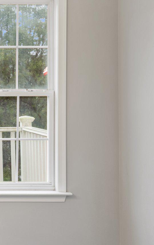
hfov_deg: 14.3
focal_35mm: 84
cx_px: -94
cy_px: 87
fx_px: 564
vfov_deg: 24.5
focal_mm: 35
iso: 640
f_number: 8
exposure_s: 1/100
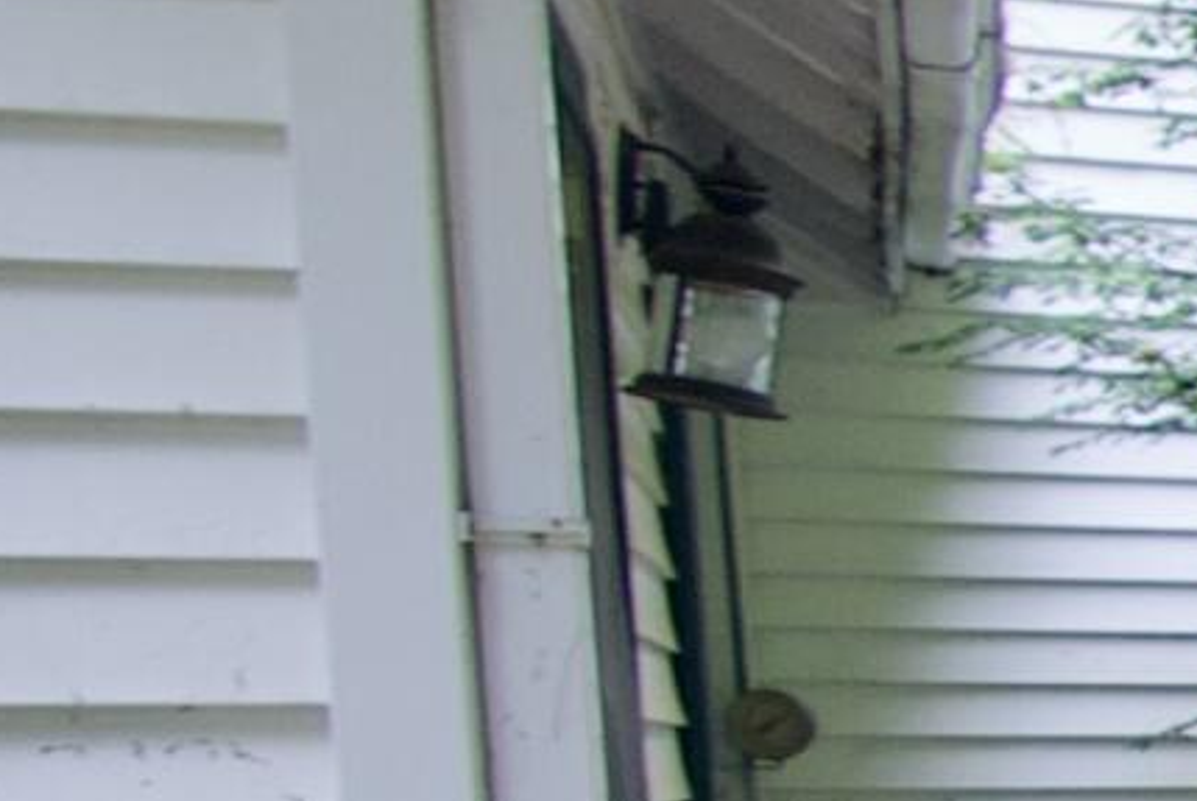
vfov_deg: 11.4
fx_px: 3844
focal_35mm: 116
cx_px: 3901
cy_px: 1211
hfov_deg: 10.3
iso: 200
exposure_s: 1/40
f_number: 3.2
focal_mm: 11
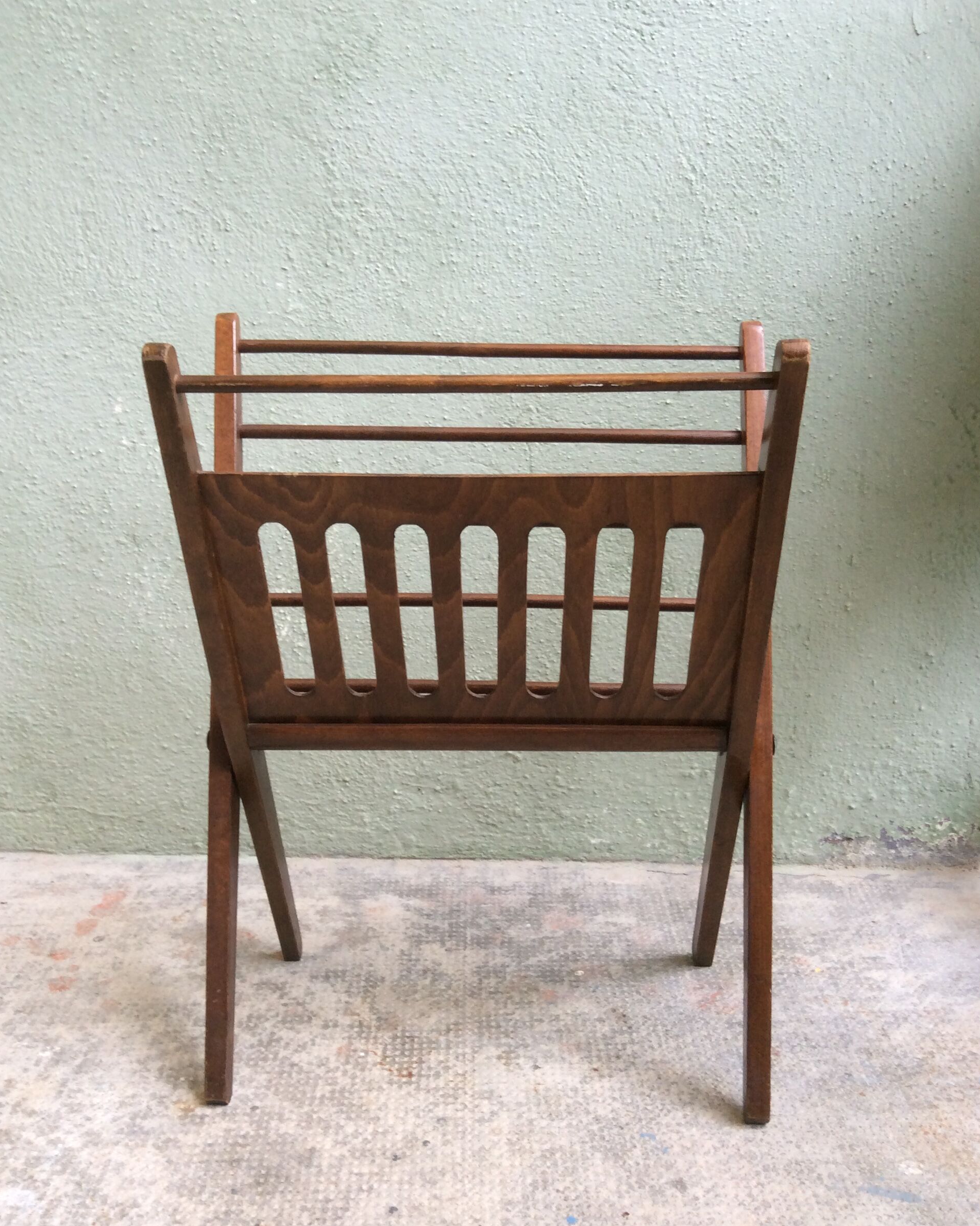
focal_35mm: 34
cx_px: 488
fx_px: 1233
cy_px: 659
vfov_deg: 52.8
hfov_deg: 43.4
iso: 50
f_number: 2.4
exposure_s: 1/25
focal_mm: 3.3
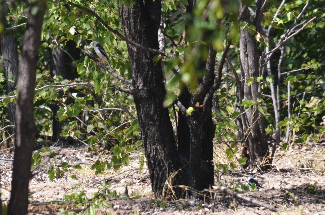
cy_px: 108
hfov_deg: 2.8
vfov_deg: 1.8
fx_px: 6757
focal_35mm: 750
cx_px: 162
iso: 2500
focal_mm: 500
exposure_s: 1/1600
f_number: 10
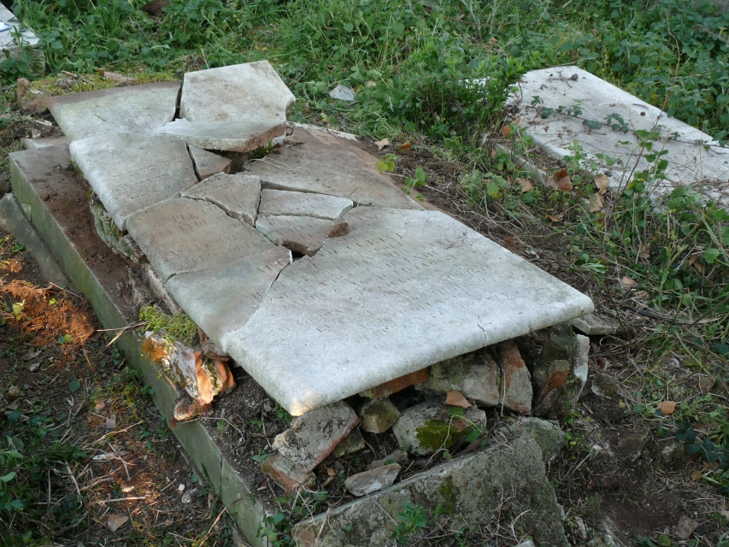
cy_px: 309
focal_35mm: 42
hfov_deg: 44.8
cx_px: 342
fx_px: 885
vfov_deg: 34.3
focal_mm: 7.4
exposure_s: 1/125
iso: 100
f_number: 3.2
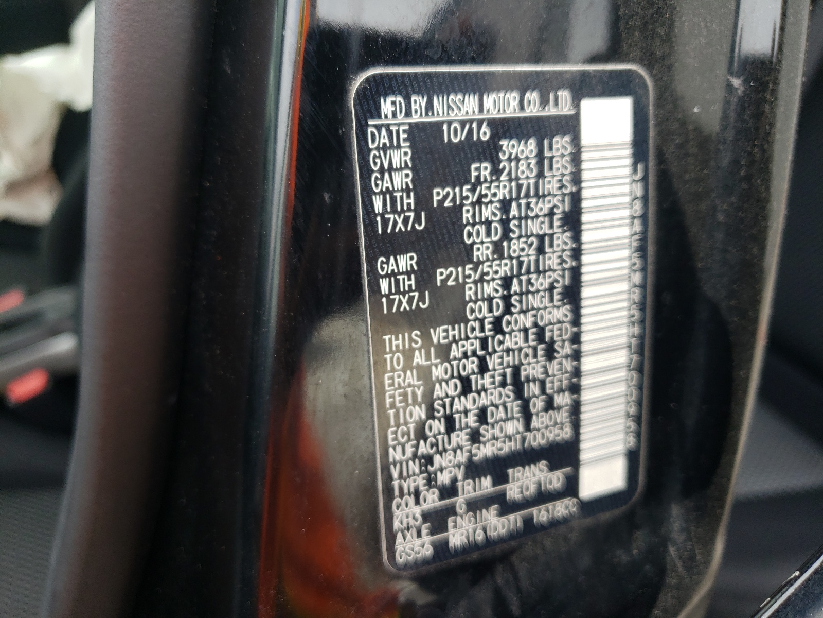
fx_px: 618
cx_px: 412
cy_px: 309
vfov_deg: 53.1
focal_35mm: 26
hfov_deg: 67.3
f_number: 1.5
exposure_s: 1/323
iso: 50
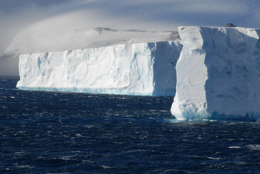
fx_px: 1844
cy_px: 87
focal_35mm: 255
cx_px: 130
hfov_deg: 8.1
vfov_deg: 5.4
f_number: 13
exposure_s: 1/640
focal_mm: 170
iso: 400
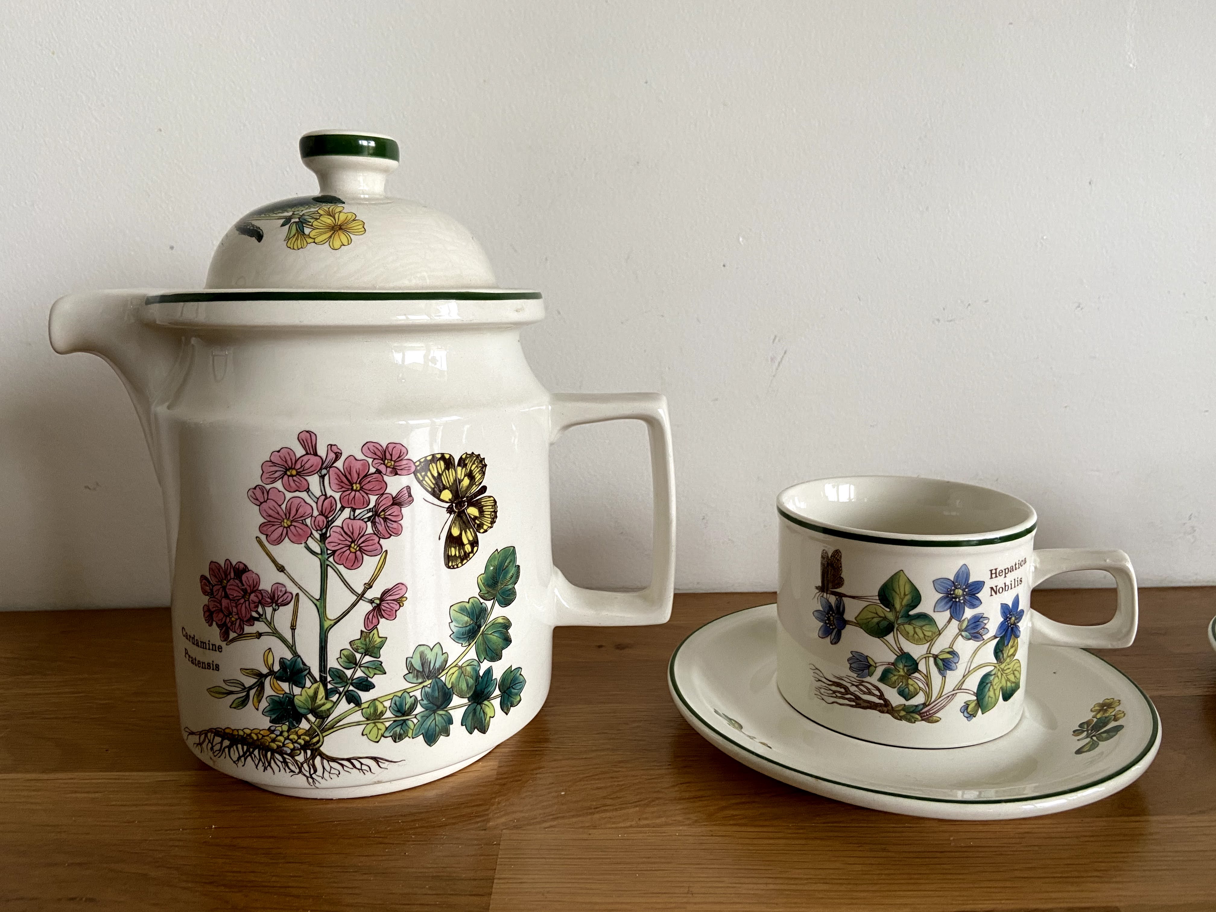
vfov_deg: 53.1
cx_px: 608
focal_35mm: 26
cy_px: 456
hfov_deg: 67.3
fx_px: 913
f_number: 1.8
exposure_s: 1/66
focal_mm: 4.25
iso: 125
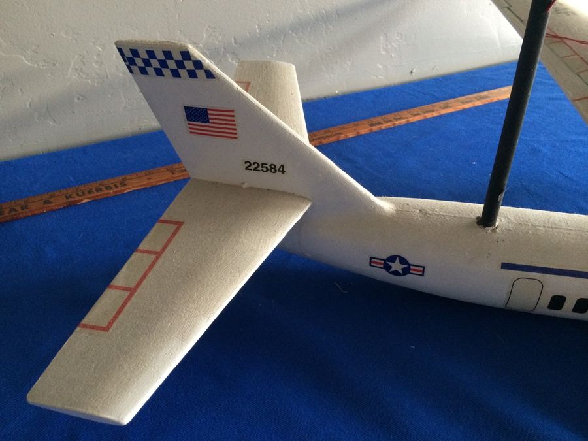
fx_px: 510
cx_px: 294
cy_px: 220
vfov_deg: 46.8
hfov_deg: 60.0
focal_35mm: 30
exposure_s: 1/24
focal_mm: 4.12
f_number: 2.2
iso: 320
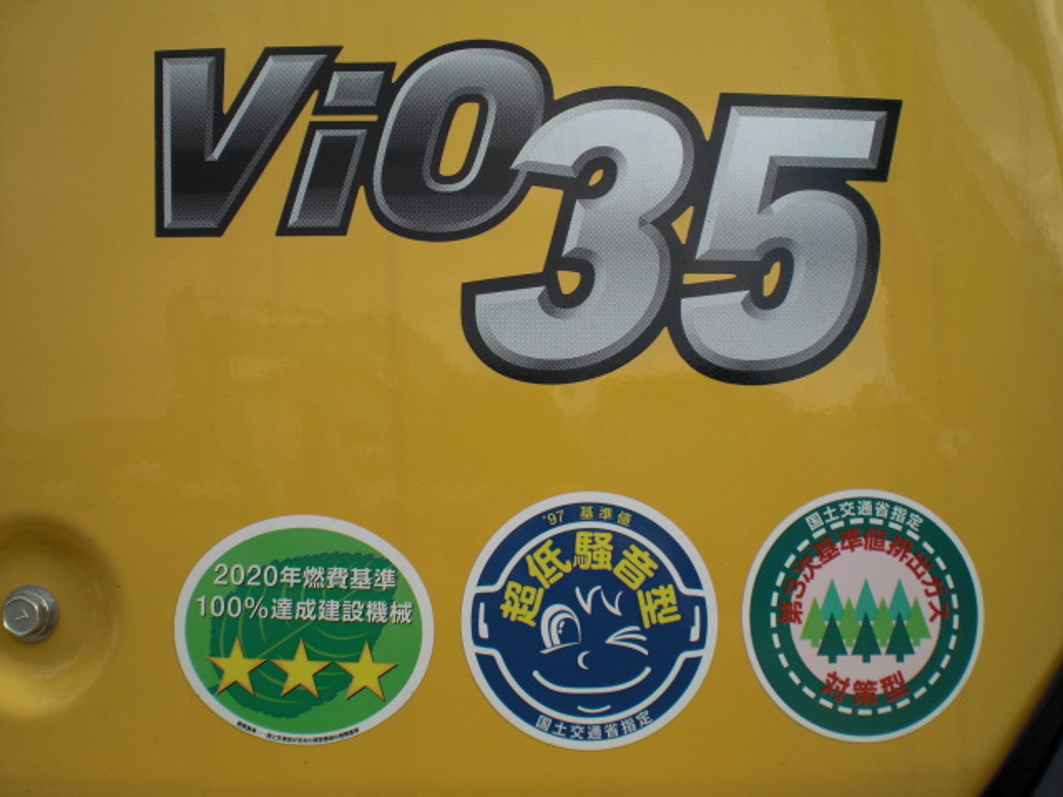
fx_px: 1167
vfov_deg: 37.7
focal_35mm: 38
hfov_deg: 49.0
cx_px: 532
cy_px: 398
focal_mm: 6.3
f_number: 5.6
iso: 64
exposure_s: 1/200
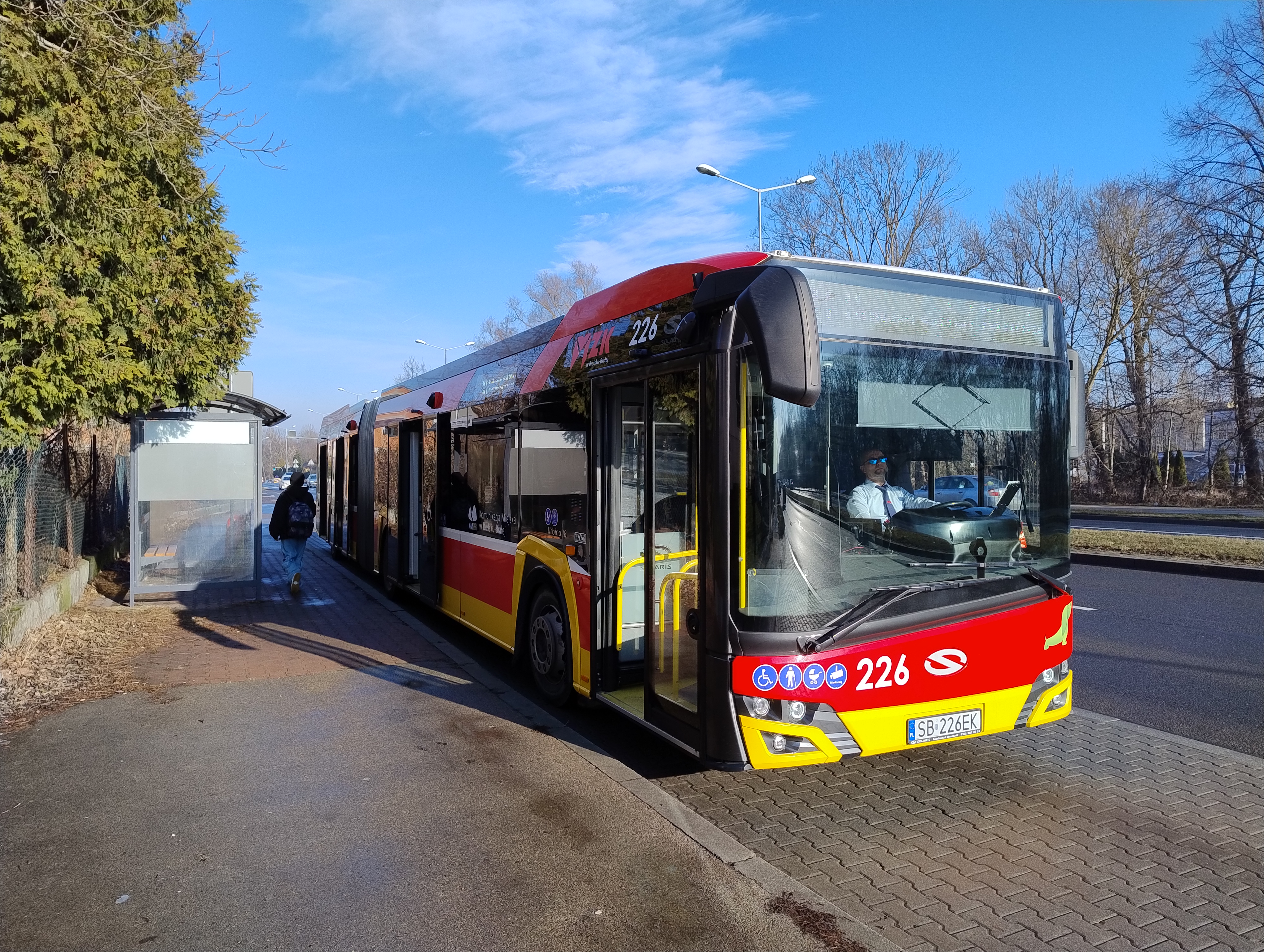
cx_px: 632
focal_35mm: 24
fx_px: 878
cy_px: 476
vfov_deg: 56.9
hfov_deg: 71.5
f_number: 1.8
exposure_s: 1/847
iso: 100
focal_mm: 5.56
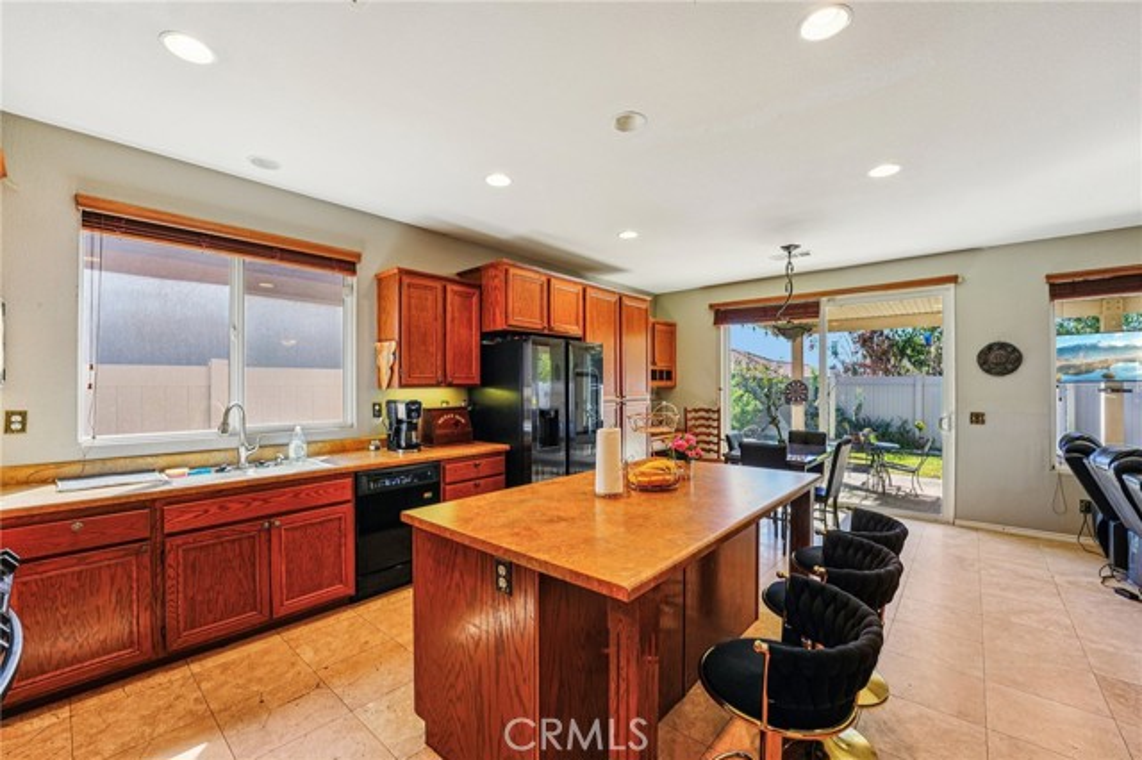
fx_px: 444
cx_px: 571
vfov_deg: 81.1
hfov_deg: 104.3
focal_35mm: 14
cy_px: 380
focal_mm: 14
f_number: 10
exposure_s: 1/8
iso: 125
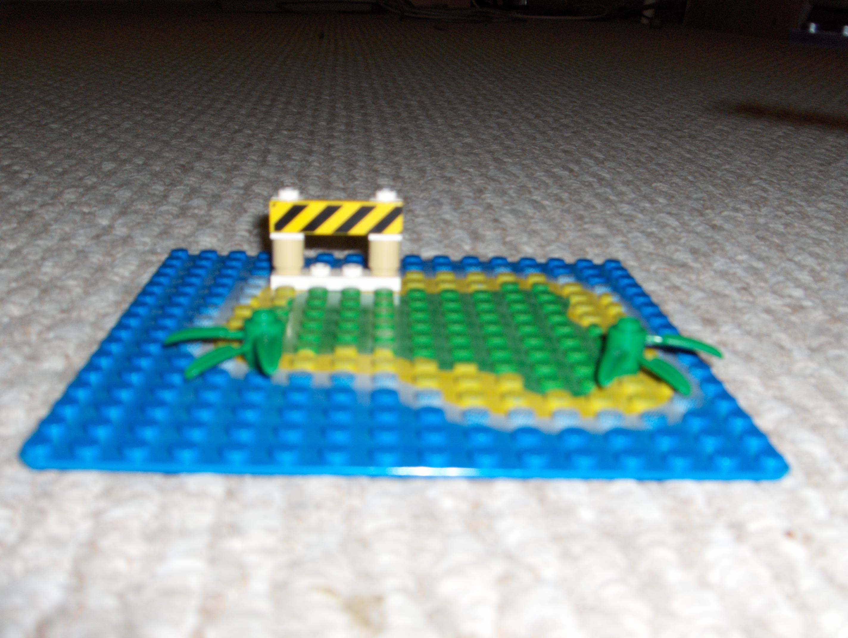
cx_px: 424
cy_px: 319
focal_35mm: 39
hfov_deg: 47.8
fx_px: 957
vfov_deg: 36.9
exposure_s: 1/60
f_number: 4.8
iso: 100
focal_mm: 8
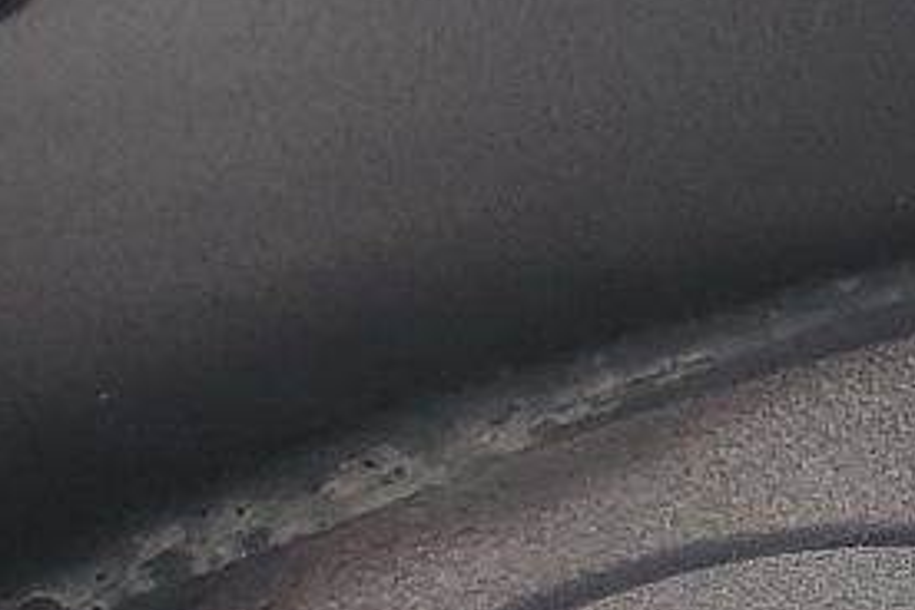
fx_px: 3990
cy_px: 743
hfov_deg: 10.3
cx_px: 2536
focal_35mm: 157
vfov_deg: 8.6
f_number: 1.5
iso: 52
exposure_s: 1/120
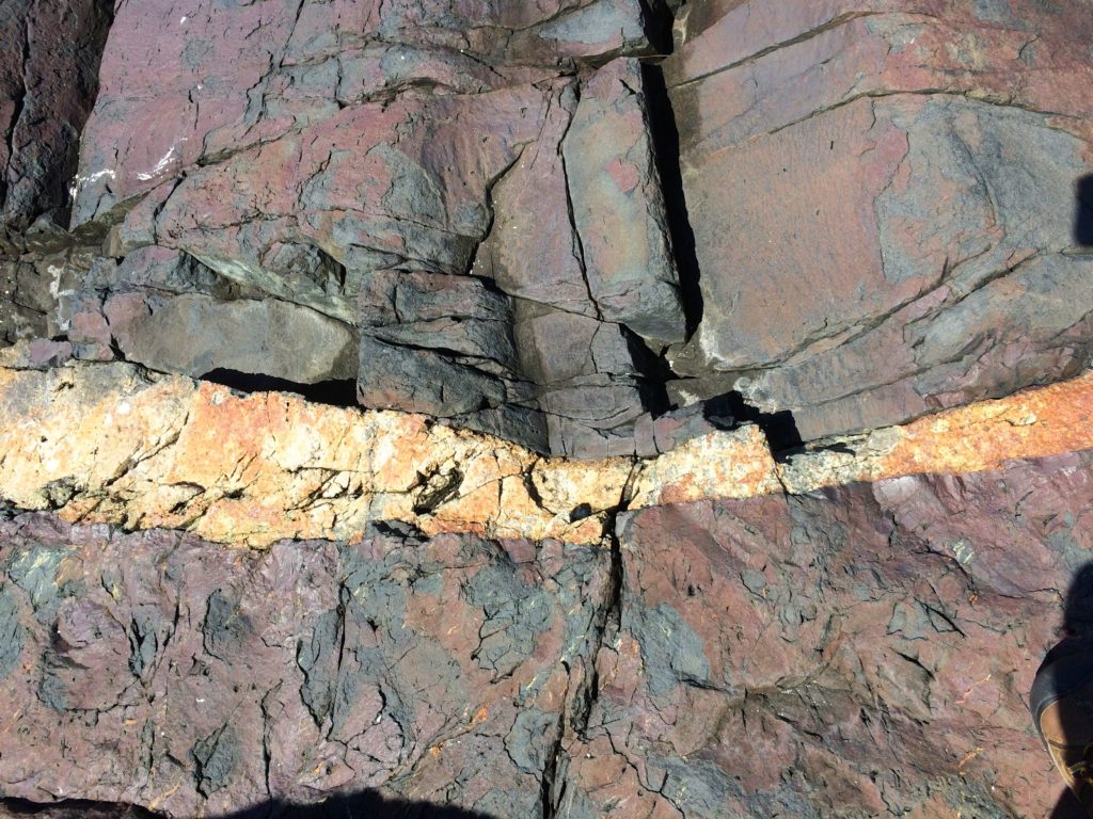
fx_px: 916
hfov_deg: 61.7
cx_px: 546
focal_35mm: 29
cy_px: 410
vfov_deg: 48.2
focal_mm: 4.15
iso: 32
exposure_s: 1/1786
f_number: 2.2
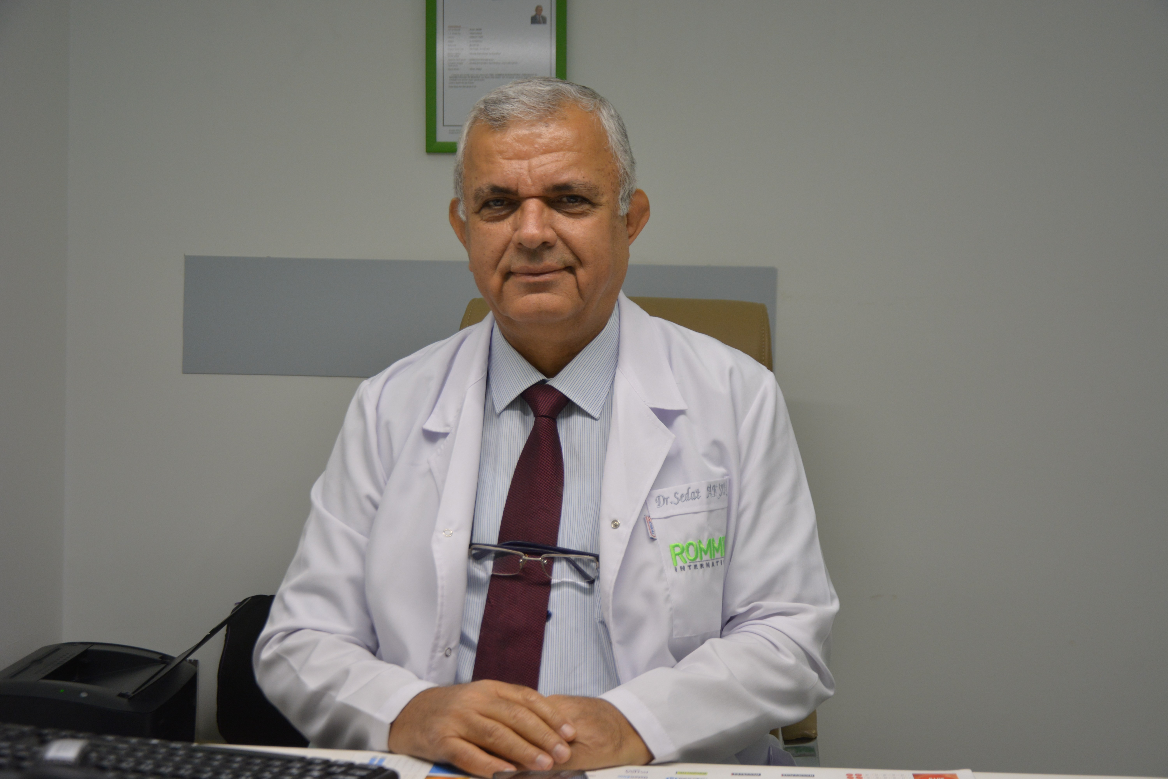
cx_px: 584
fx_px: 1557
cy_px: 390
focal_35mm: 48
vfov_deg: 28.1
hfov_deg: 41.1
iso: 400
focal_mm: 32
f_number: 5
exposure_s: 1/100
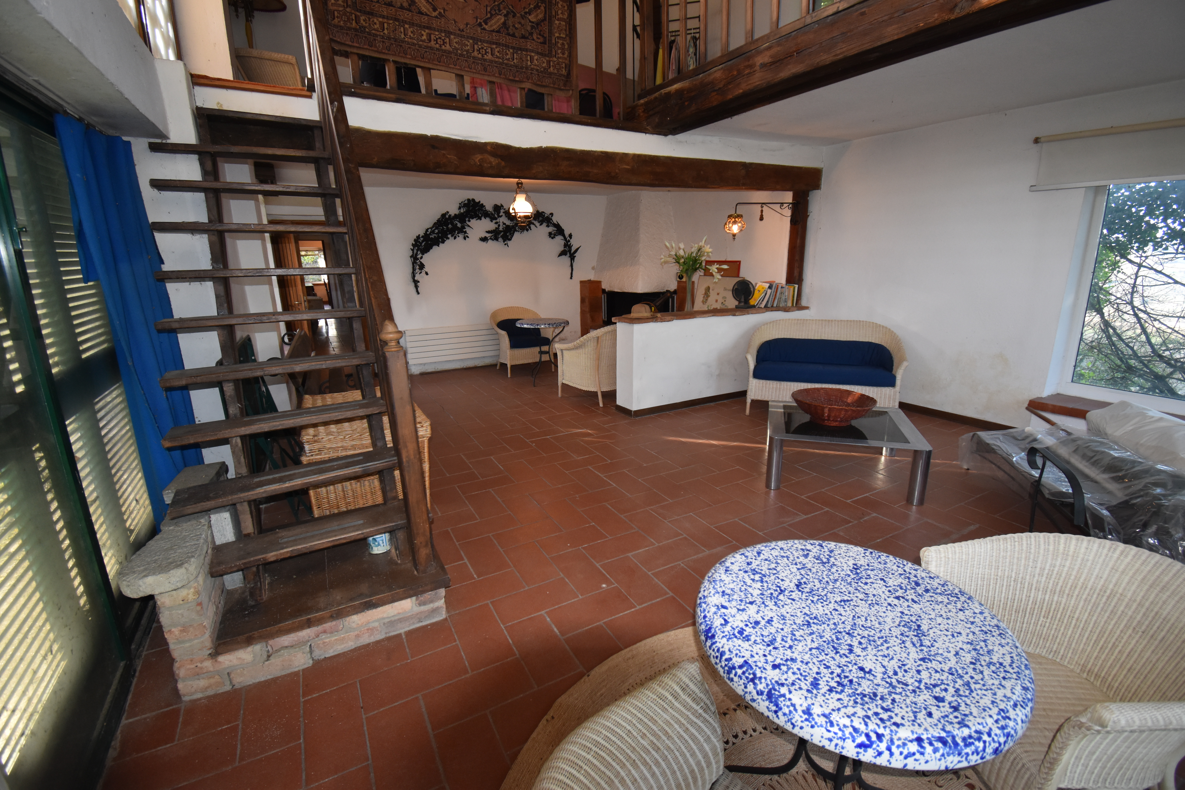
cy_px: 395
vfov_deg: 77.3
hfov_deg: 100.4
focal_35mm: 15
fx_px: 494
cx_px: 592
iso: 800
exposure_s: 1/100
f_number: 5
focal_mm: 10
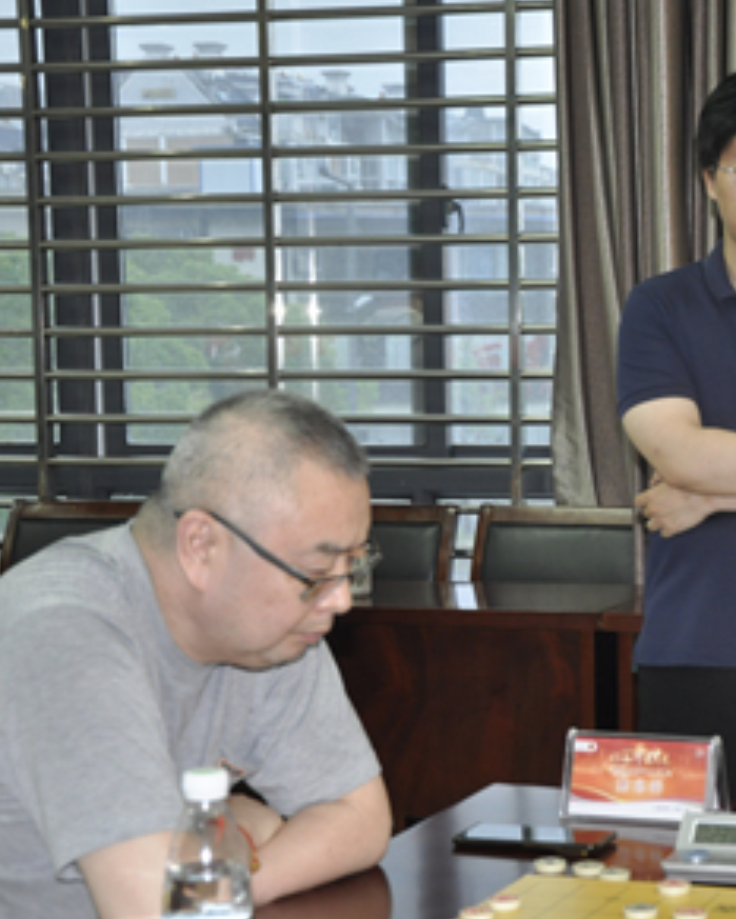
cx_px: 701
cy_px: 493
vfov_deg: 23.3
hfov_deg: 18.3
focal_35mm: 82
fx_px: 2232
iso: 800
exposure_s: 1/60
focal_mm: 34
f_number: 4.2
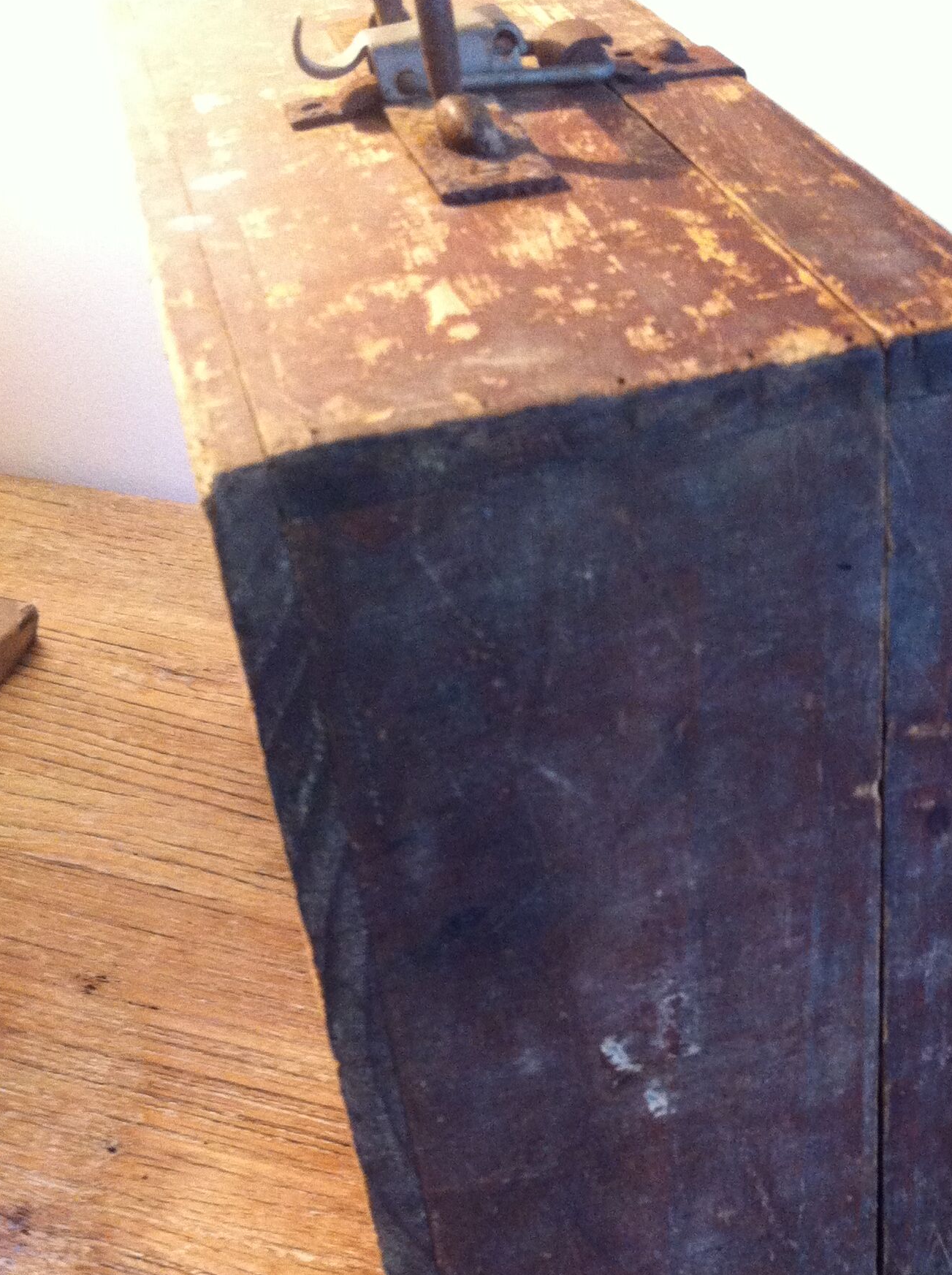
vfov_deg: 36.6
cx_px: 680
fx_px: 1912
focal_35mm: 52
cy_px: 815
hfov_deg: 27.7
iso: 320
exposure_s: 1/17
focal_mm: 3.85
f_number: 2.8
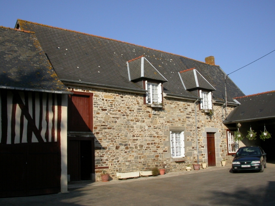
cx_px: 138
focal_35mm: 38
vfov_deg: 37.7
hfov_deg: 49.0
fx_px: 302
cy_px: 103
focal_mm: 7.85
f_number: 7.5
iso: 100
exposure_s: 1/402
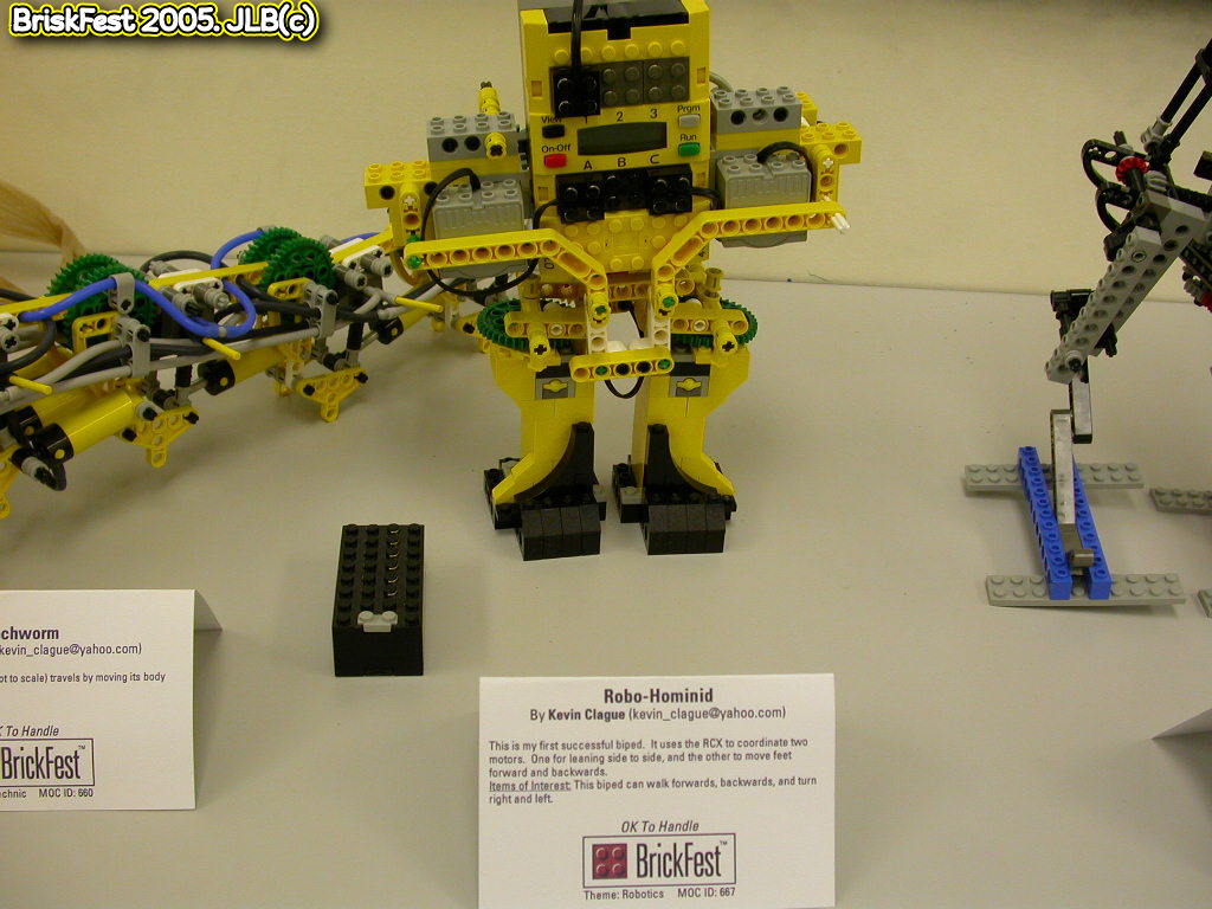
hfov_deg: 49.0
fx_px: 1330
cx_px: 606
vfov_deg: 37.7
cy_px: 454
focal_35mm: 38
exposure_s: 1/43.5
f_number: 3
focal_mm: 7.85
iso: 100
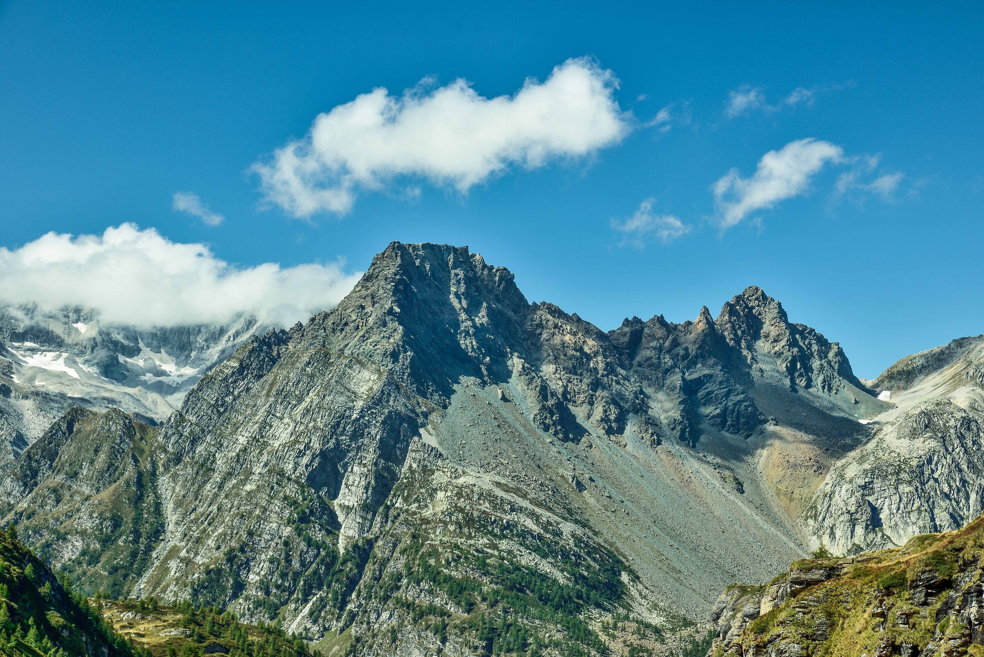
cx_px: 492
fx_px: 1914
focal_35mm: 70
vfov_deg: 19.5
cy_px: 328
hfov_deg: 28.8
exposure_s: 1/100
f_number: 11
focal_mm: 70
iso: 100
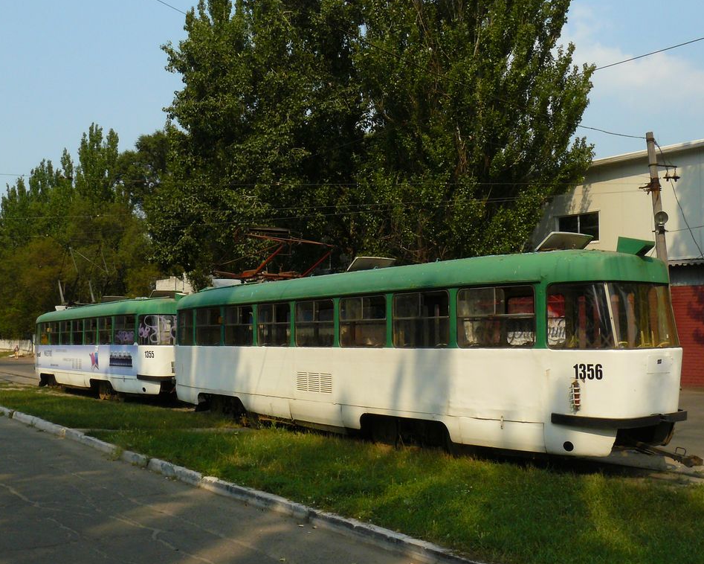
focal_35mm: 38
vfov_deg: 39.2
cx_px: 375
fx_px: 792
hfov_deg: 47.9
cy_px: 281
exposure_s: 1/400
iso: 200
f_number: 8
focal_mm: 6
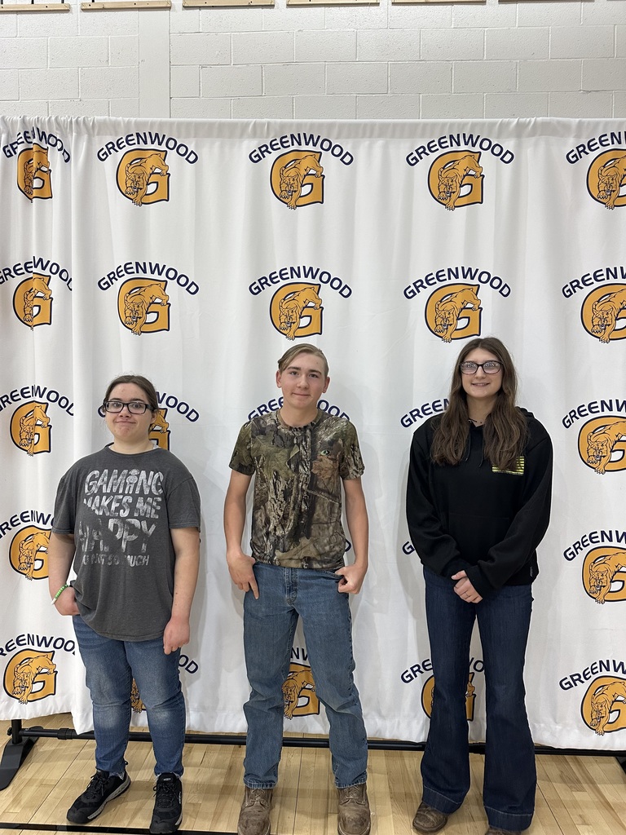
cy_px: 418
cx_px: 313
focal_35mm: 24
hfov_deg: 56.8
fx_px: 579
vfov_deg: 71.6
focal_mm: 6.86
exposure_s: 1/120
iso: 200
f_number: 1.78
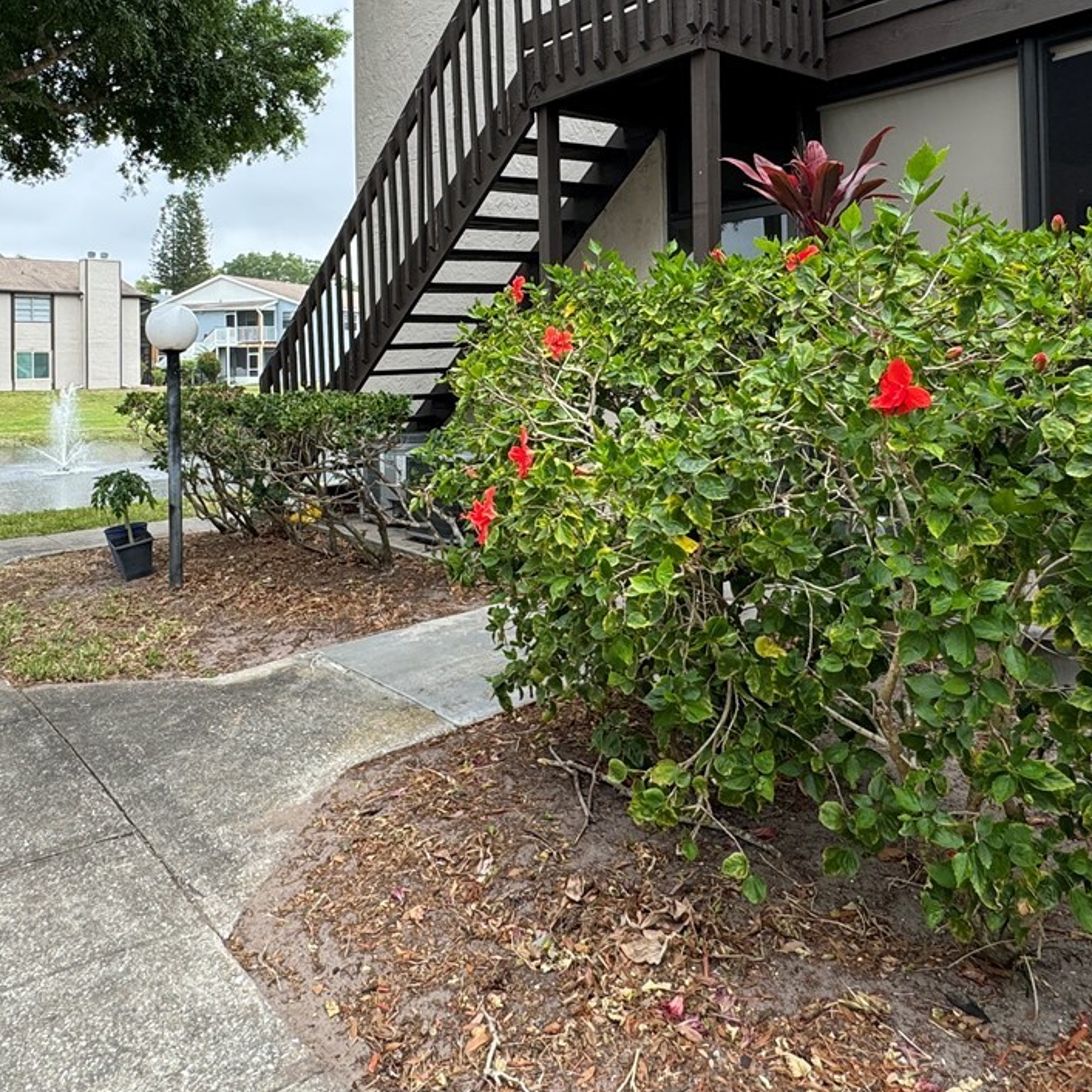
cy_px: 352
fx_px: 999
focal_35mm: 28
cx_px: 531
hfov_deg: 57.3
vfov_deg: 55.9
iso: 40
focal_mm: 2.22
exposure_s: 1/418
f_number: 2.2
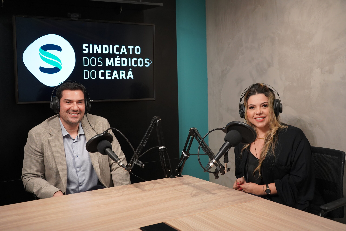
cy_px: 116
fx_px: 375
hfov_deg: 49.6
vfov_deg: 34.2
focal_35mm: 39
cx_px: 173
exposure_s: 1/160
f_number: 4
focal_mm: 39
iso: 2000
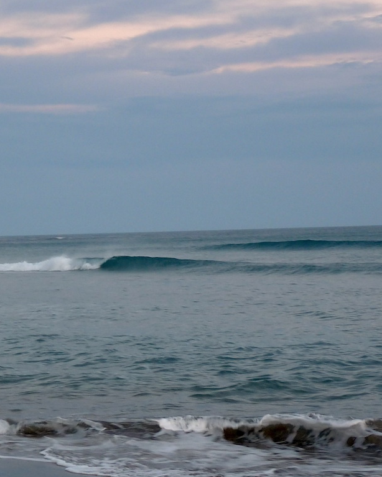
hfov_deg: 14.2
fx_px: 1527
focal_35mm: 108
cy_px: 291
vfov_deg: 17.8
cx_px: 116
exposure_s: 1/30
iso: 100
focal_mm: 10.4
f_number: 3.2
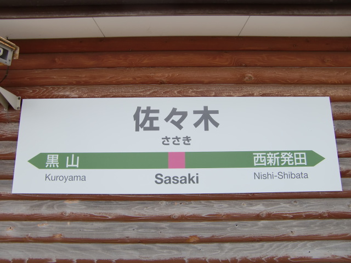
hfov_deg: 63.4
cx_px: 176
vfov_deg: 49.7
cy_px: 132
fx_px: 284
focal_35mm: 28
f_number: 7
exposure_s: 1/125
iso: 64
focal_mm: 4.9
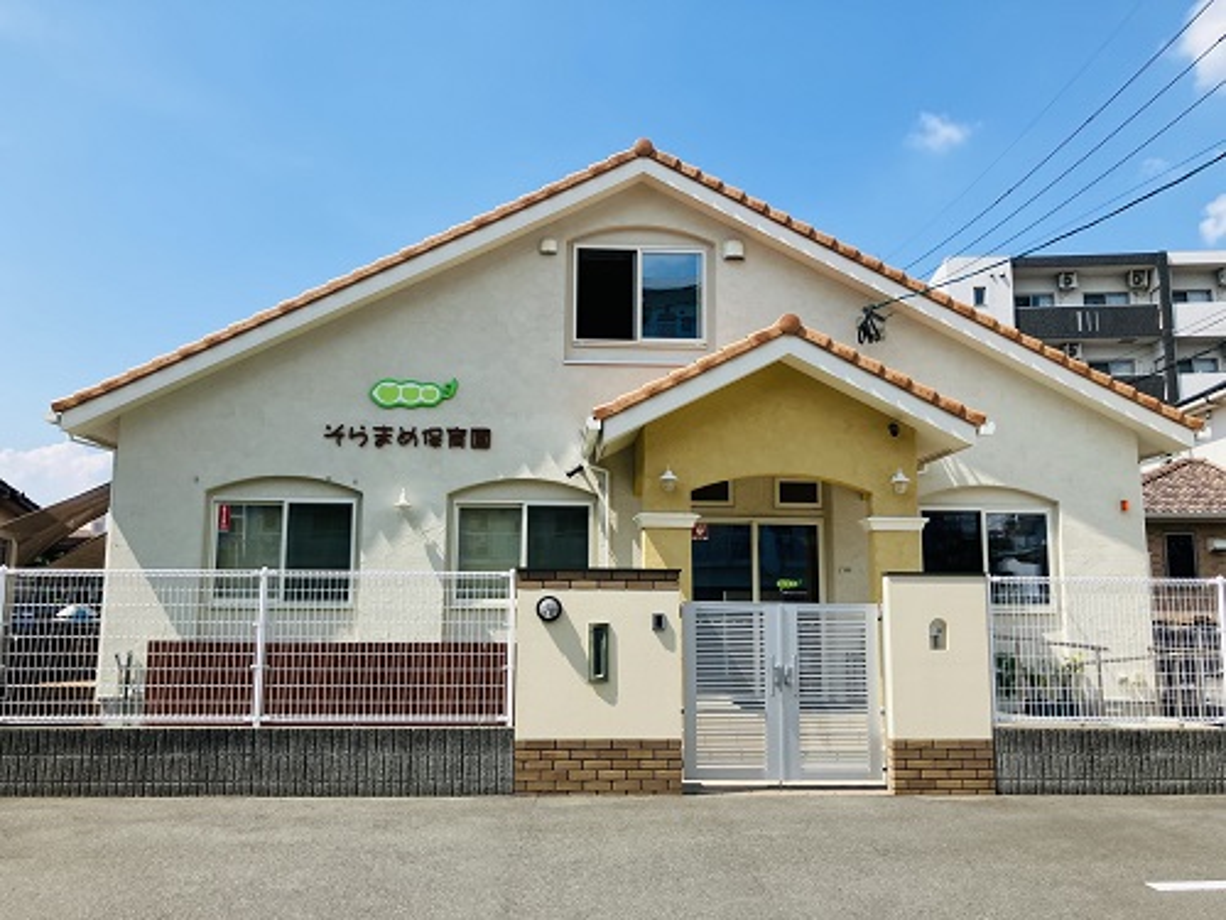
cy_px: 460
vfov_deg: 49.7
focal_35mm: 28
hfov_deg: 63.4
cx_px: 613
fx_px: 992
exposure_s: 1/1869
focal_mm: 3.99
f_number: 1.8
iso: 32
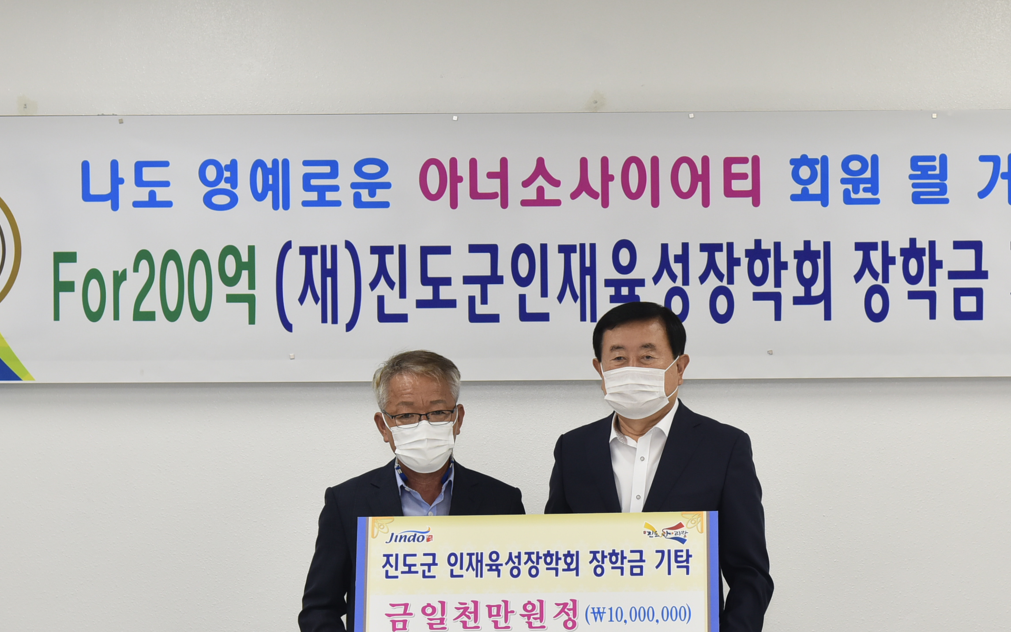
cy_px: 424
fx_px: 2618
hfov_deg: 21.8
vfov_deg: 13.7
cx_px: 574
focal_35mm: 95
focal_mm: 58
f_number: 5
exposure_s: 1/125
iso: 800
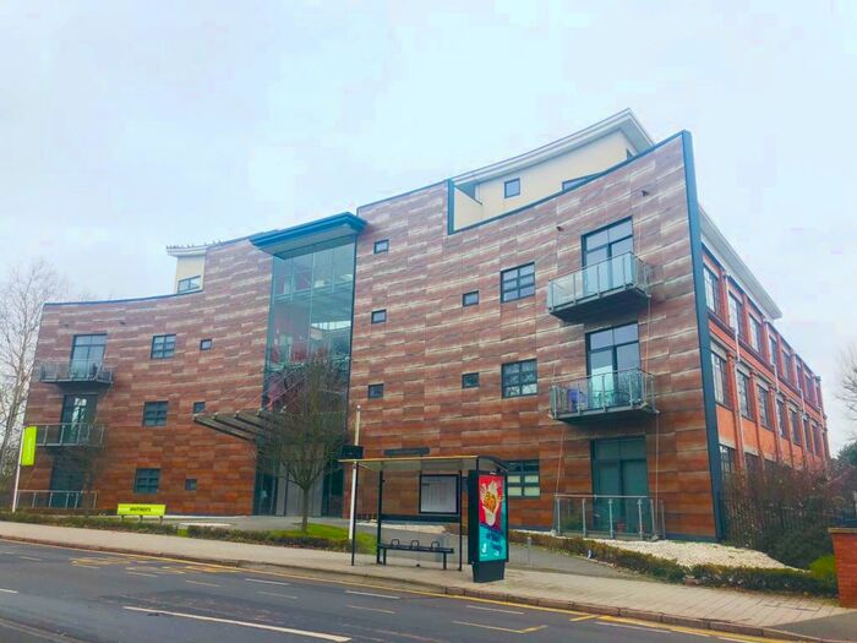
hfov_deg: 63.4
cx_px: 428
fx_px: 693
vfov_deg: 49.7
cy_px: 322
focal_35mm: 28
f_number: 1.8
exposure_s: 1/585
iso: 20
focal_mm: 4
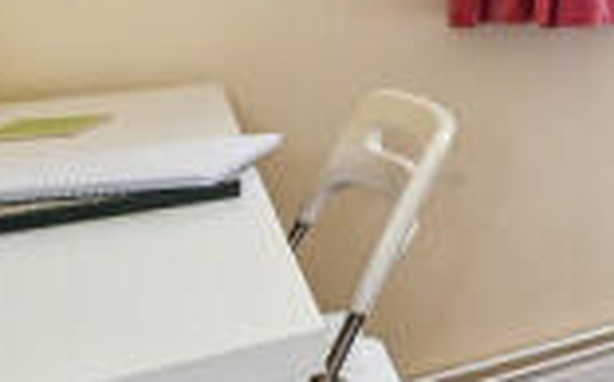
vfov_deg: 19.9
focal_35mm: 60
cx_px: 1074
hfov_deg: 22.3
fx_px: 1003
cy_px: -110
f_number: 9
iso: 400
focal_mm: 14
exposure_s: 1/3
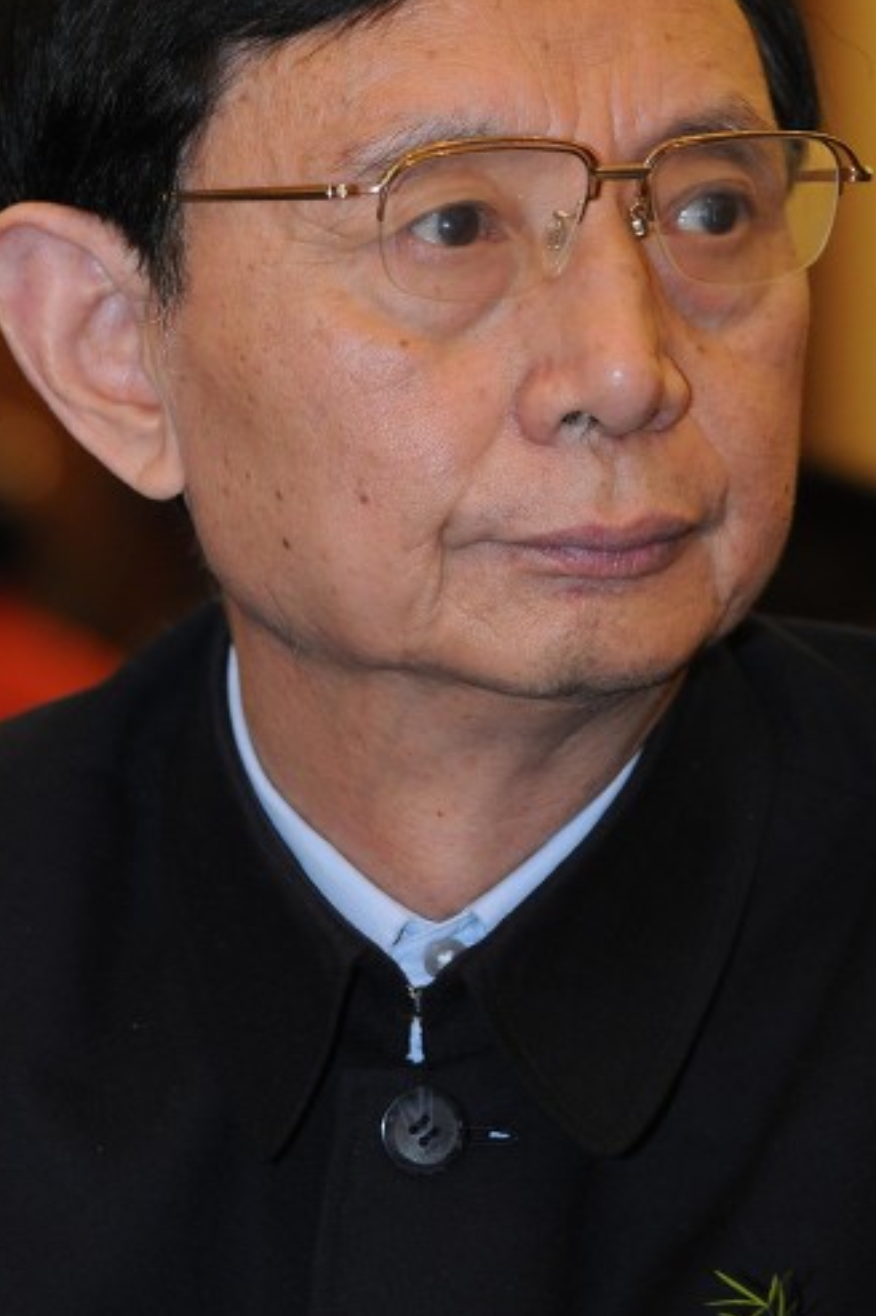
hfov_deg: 6.3
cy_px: 499
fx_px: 7968
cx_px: 445
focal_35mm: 218
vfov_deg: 9.4
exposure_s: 1/60
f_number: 4.8
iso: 800
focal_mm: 112
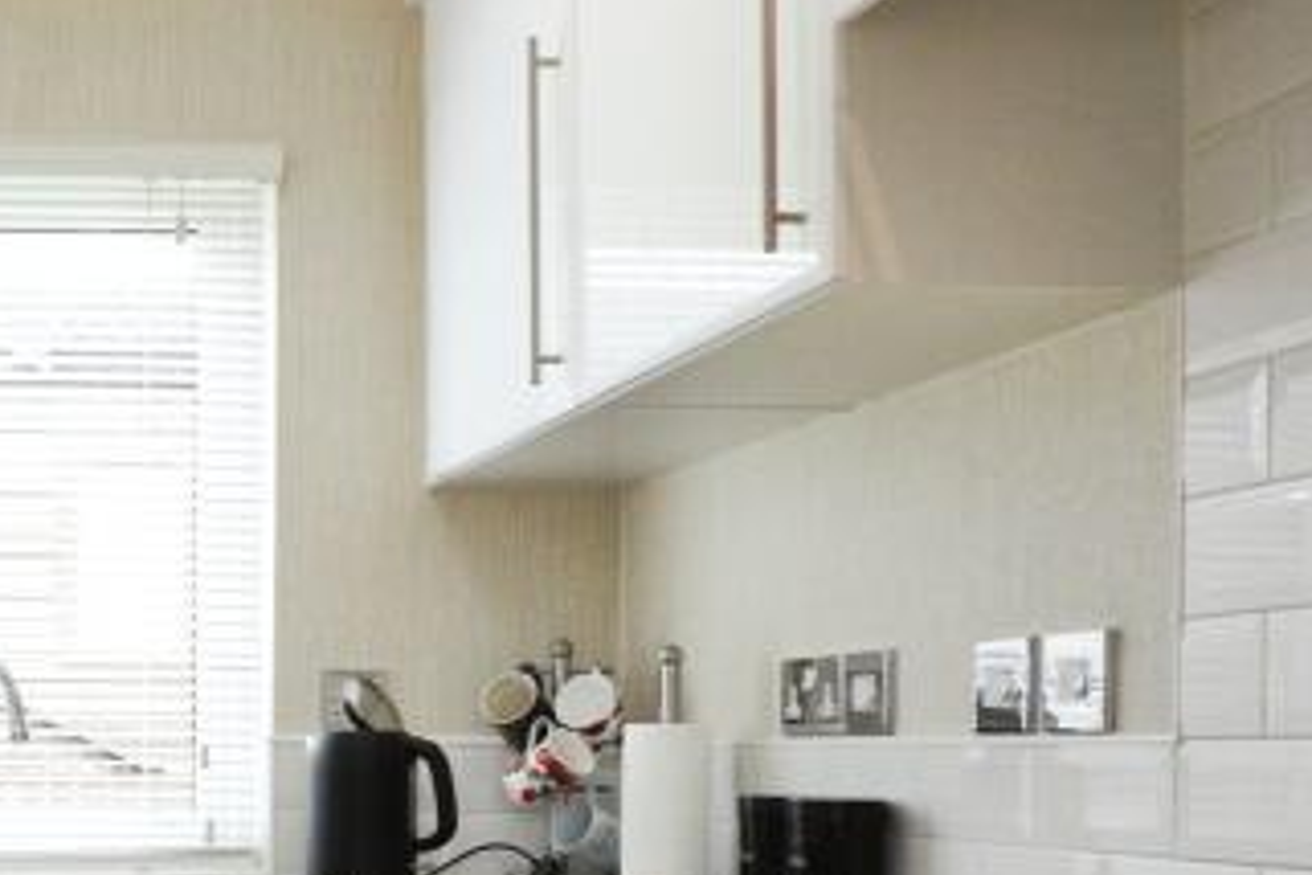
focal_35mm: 51
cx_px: -119
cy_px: 730
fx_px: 1859
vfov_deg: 25.9
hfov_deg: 33.9
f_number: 9
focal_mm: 16
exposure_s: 1/80
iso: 2000
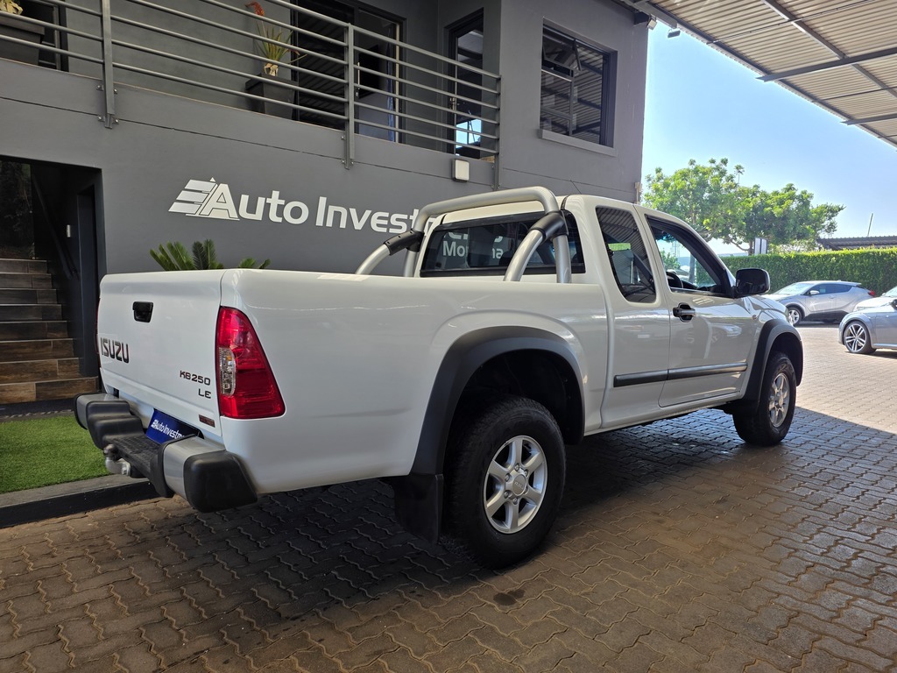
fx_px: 596
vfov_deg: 58.9
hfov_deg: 73.9
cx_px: 448
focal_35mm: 23
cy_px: 336
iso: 32
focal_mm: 6.25
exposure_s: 1/359
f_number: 1.7
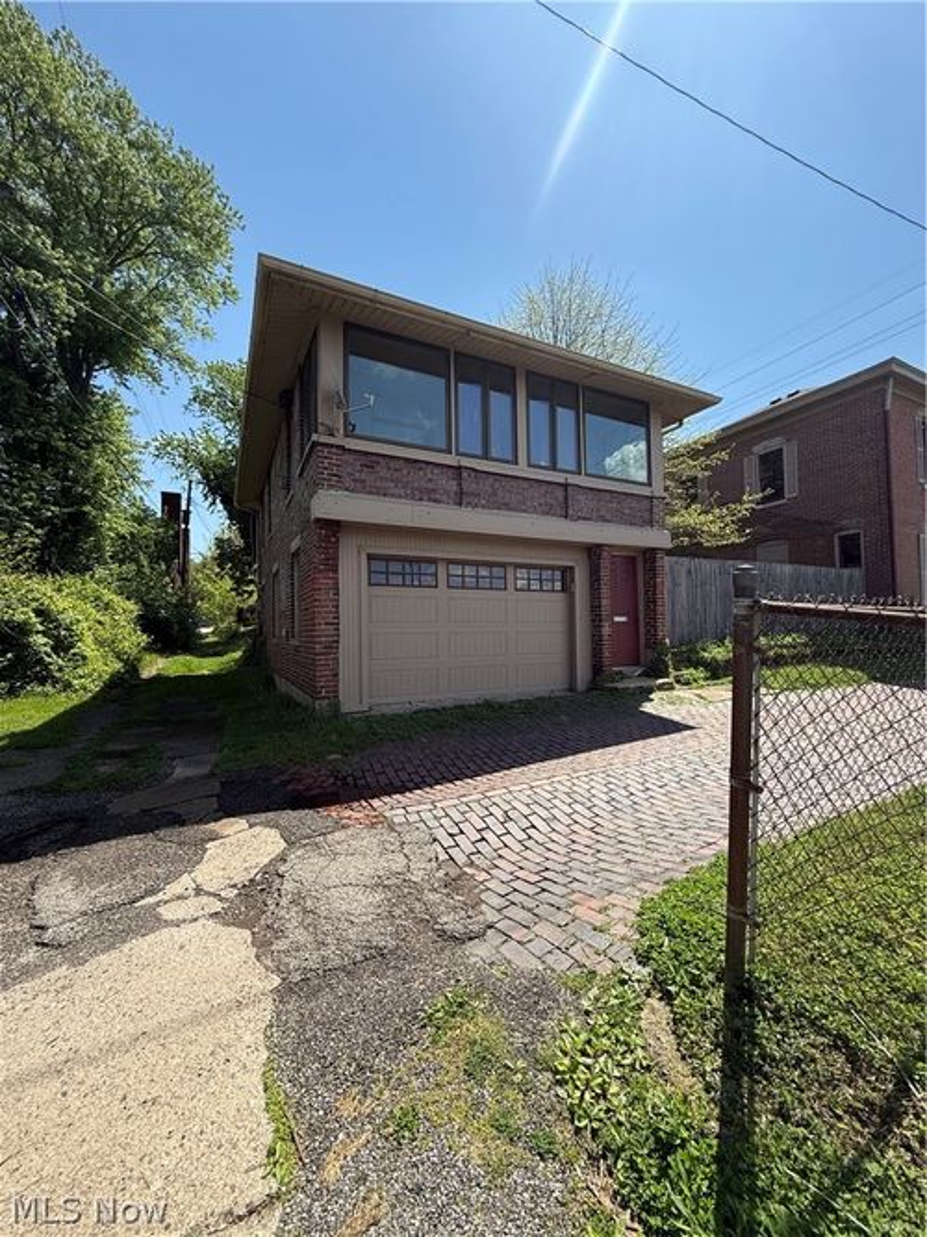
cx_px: 464
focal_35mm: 14
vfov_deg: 102.1
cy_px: 618
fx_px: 500
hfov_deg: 85.7
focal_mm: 2.22
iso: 64
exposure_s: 1/1368
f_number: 2.2
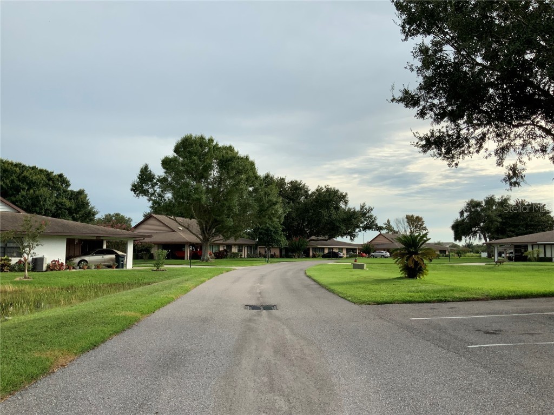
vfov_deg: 48.2
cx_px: 277
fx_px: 464
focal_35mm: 29
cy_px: 208
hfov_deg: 61.7
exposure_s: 1/1195
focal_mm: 3
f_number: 1.8
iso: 16
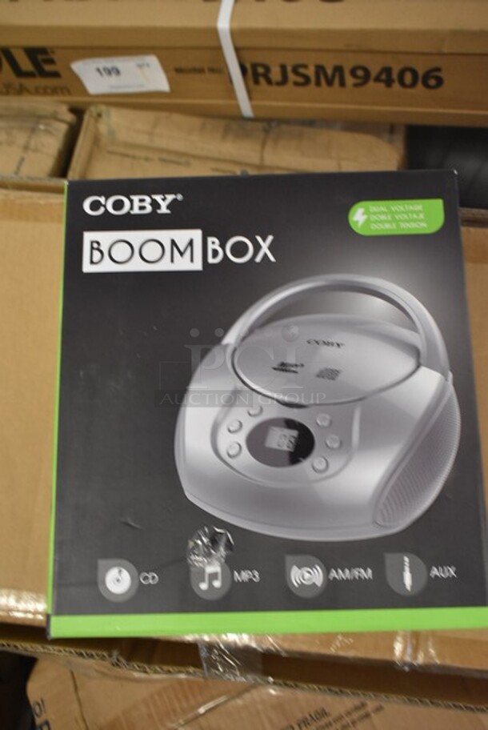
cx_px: 244
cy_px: 365
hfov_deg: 37.0
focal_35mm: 36
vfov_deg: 53.1
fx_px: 730
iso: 2200
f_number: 5.6
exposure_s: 1/125
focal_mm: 24
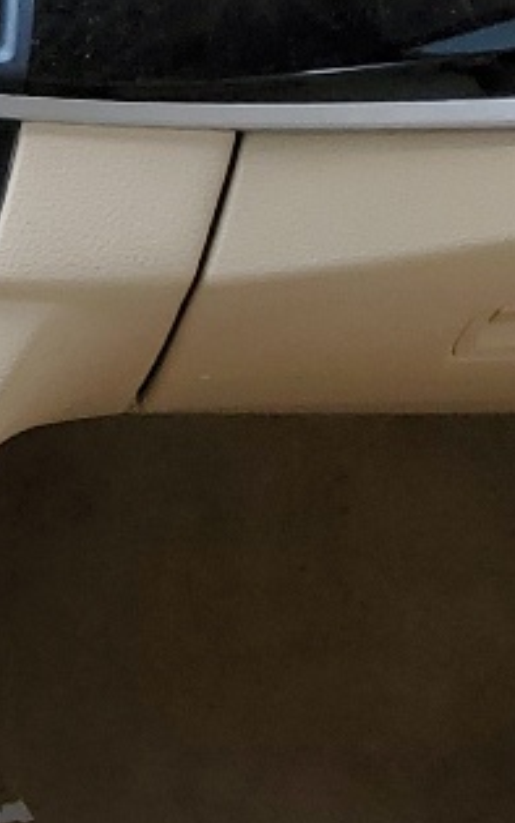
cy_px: 852
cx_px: -823
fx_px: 3142
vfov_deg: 14.6
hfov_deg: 8.4
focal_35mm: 140
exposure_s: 1/588
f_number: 1.5
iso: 50
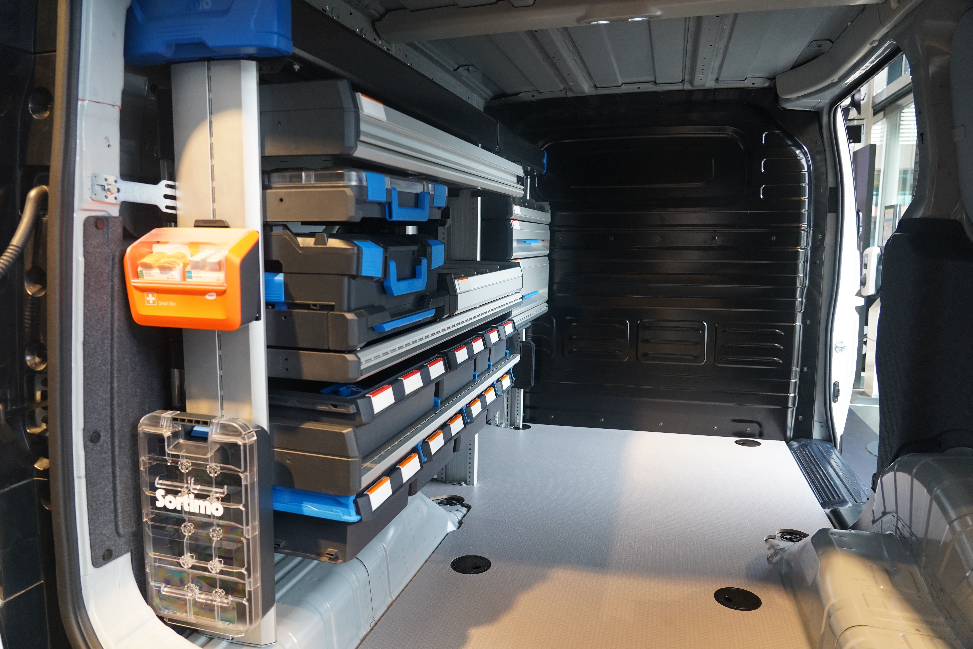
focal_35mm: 24
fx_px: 649
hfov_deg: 73.7
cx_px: 486
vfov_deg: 53.1
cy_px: 324
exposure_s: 1/60
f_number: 4.5
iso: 2000
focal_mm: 24
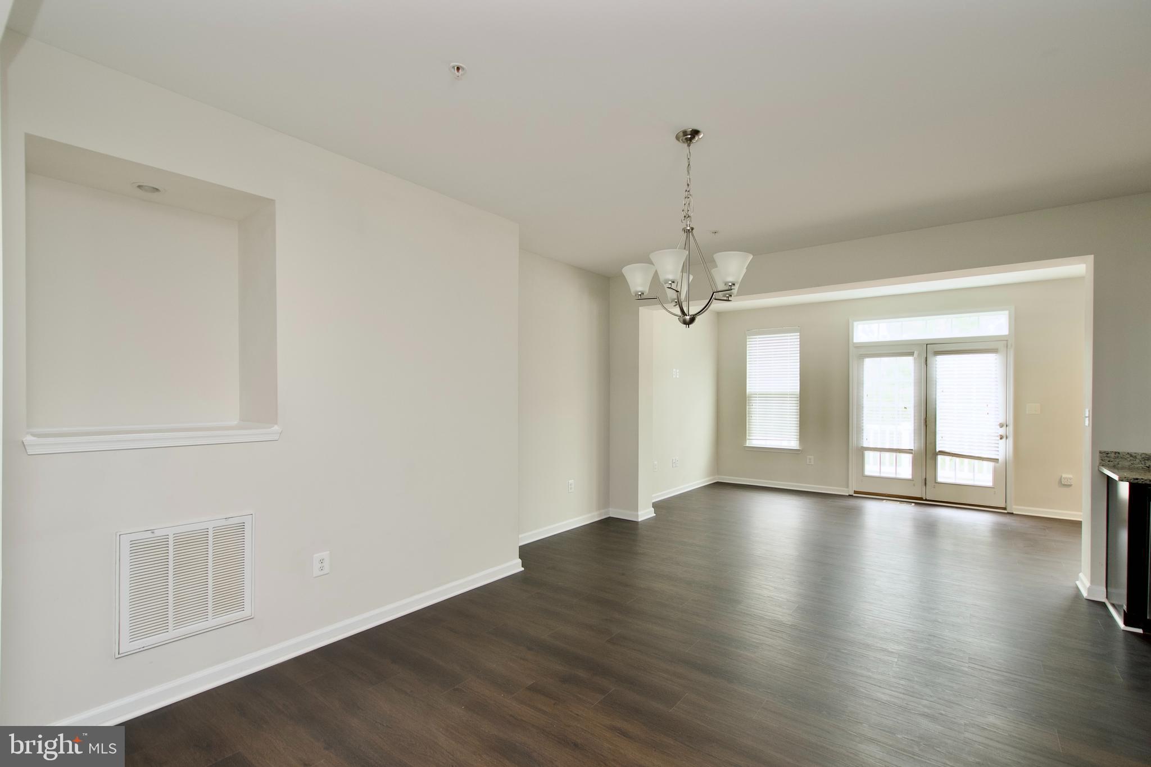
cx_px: 576
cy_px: 384
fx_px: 480
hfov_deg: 100.4
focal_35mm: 15
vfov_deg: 77.3
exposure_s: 1/5
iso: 320
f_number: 7.1
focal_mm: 10
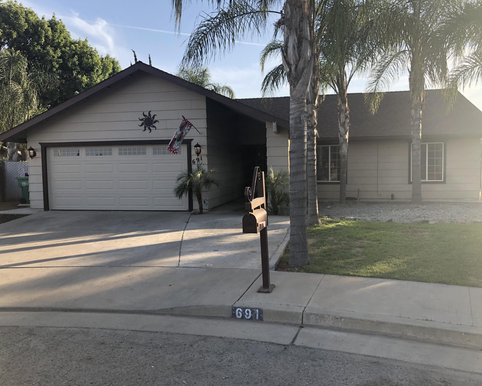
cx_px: 231
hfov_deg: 58.8
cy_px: 198
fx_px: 428
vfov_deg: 48.5
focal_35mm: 30
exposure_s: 1/585
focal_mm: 4
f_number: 1.8
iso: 20
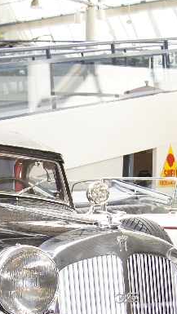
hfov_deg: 13.7
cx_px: 48
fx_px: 733
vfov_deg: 23.4
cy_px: 296
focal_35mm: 88
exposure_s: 1/160
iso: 400
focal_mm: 18
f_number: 3.5
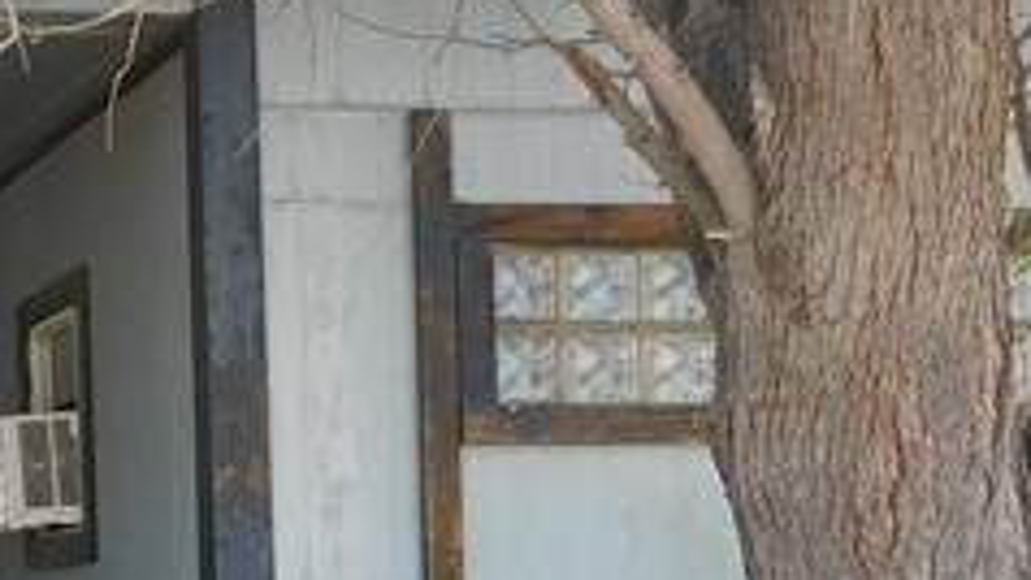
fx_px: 2953
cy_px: 532
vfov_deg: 11.2
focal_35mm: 108
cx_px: -212
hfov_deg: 18.7
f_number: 3
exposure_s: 1/250
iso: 125
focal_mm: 4
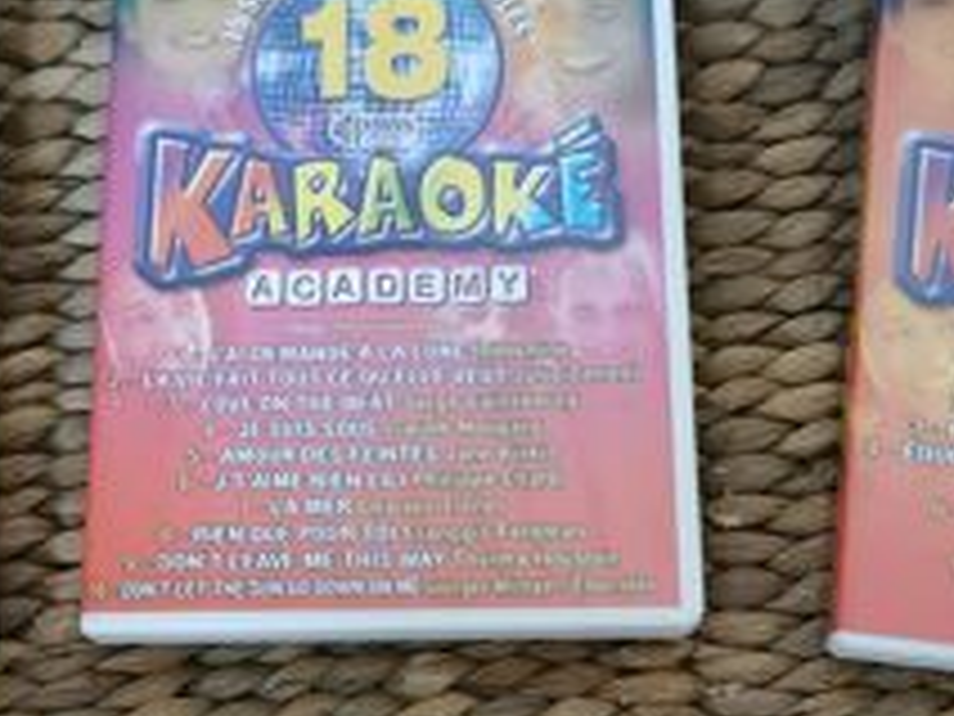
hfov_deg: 31.6
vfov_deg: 24.0
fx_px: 1681
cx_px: 405
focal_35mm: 61
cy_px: 437
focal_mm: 5.58
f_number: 1.8
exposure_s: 1/20
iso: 1250
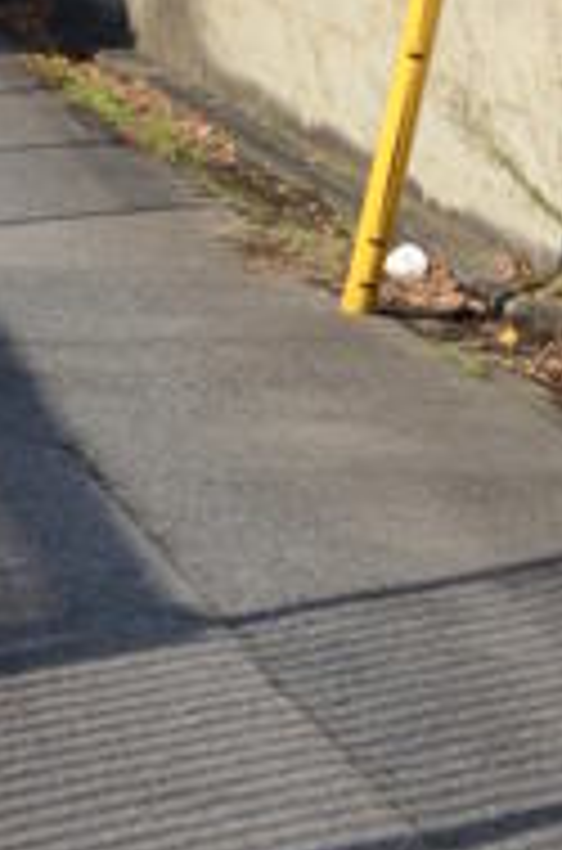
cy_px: -702
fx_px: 6703
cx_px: -319
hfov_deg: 4.8
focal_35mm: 285
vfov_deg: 7.1
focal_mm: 35
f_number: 6.3
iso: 400
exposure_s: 1/1000
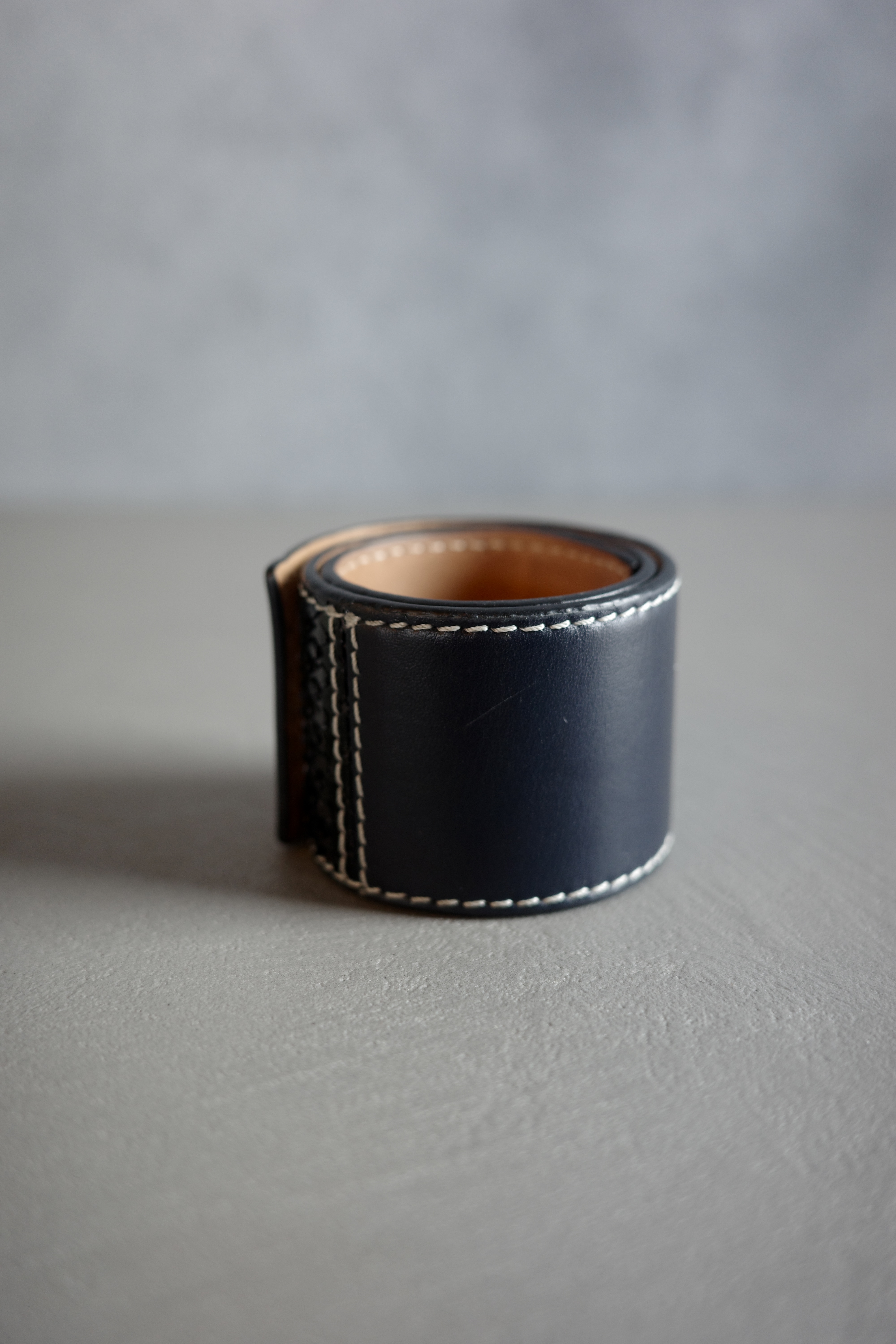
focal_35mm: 40
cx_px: 448
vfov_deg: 48.5
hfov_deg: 33.4
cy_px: 672
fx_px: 1493
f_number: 2.8
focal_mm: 26
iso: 250
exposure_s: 1/40
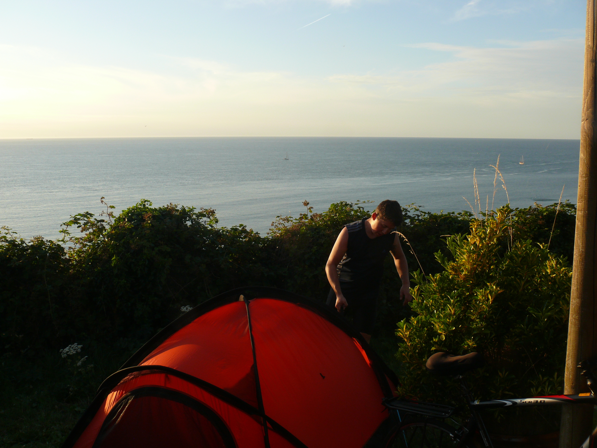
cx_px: 298
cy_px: 224
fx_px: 604
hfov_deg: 52.6
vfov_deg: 40.7
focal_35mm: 35
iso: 100
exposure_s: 1/250
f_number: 5.6
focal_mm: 7.4
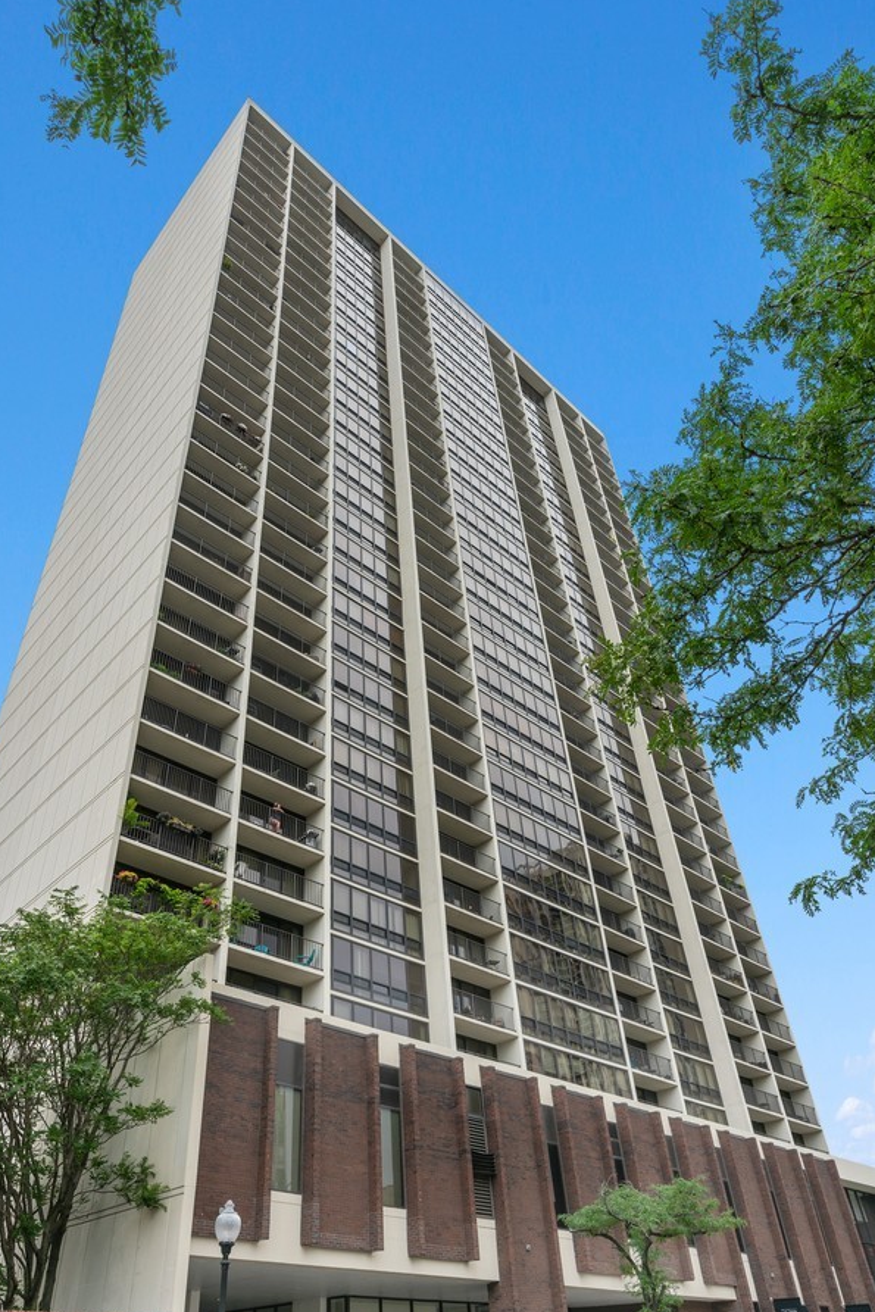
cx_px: 372
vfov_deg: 75.8
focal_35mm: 23
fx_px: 838
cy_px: 737
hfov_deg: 54.9
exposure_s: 1/500
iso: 320
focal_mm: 19
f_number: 7.1
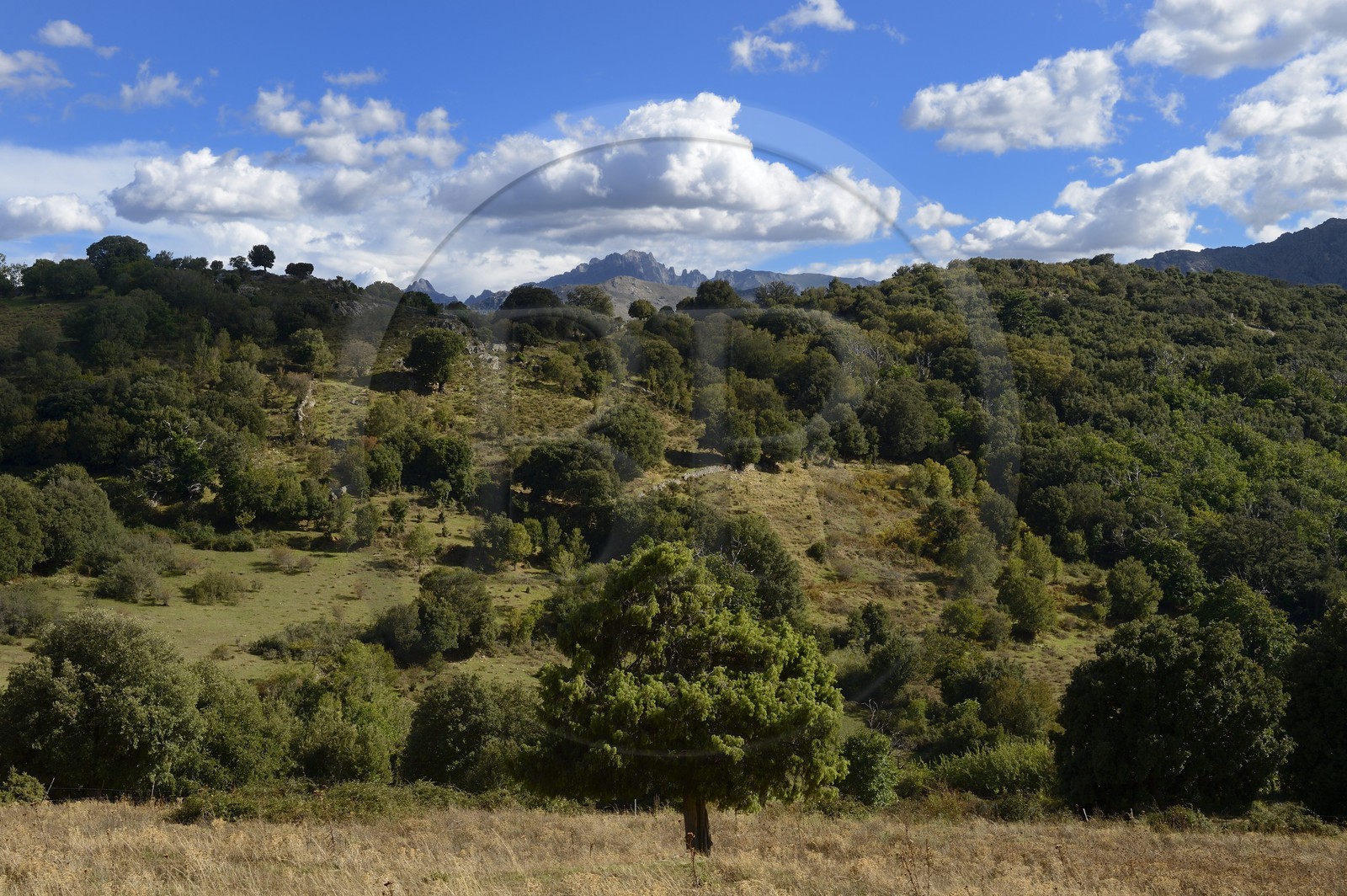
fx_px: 1570
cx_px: 674
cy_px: 448
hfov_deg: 46.4
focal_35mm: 42
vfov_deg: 31.8
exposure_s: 1/200
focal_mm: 42
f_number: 13
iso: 200
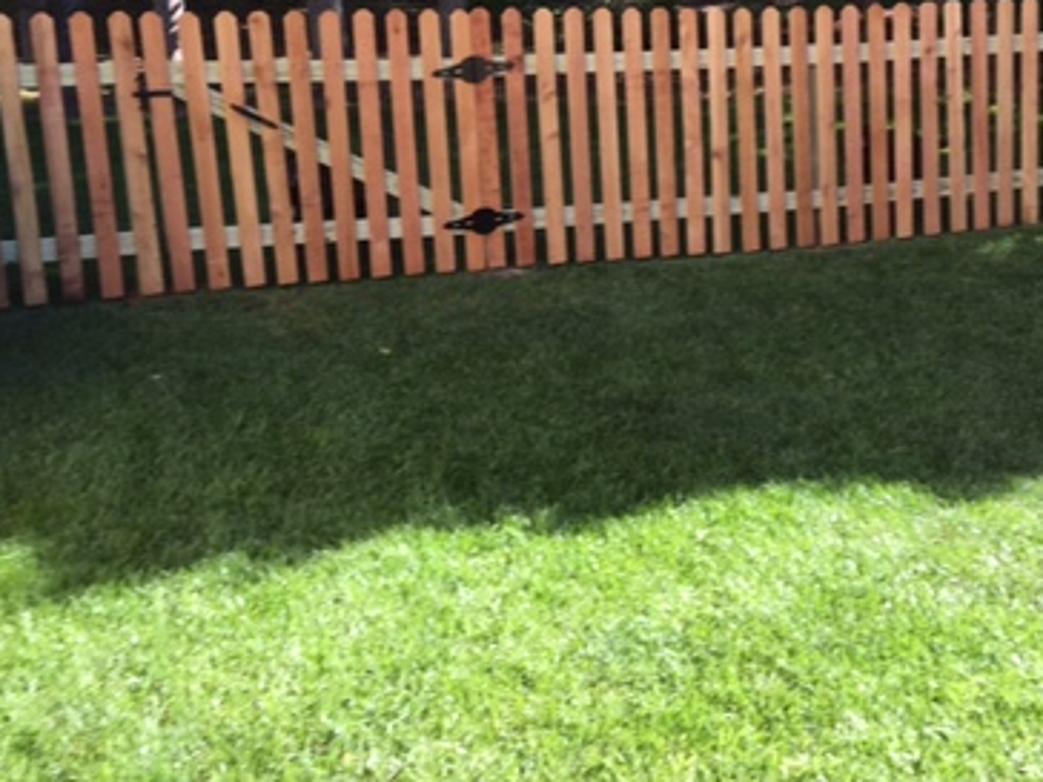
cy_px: 129
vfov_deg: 27.8
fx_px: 1537
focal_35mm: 51
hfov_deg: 37.5
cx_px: 559
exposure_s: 1/264
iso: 25
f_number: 2.2
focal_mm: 4.15
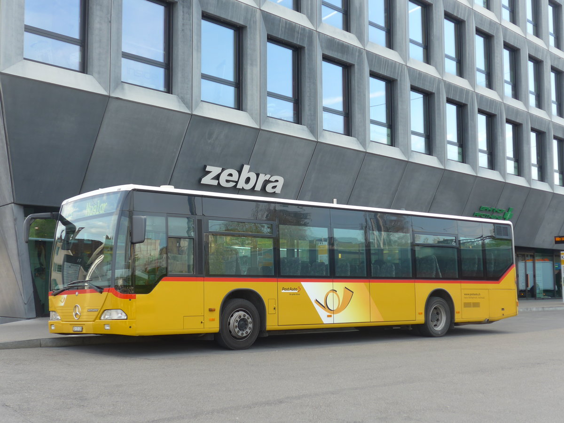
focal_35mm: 52
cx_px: 282
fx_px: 847
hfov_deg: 36.8
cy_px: 212
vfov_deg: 28.0
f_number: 3.3
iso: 80
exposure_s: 1/250
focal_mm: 10.7
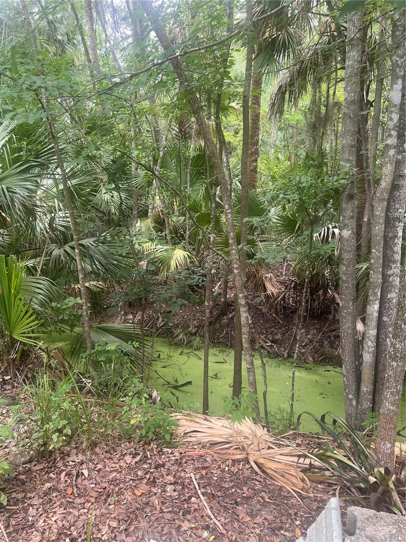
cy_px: 271
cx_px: 203
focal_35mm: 26
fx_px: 407
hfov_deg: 53.1
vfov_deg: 67.3
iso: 40
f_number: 1.5
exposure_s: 1/166
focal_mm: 5.7
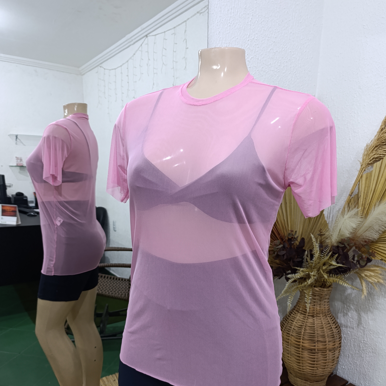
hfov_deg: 57.3
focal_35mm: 28
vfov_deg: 56.8
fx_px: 353
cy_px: 234
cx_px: 194
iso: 1250
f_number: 1.6
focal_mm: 6.14
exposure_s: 1/40
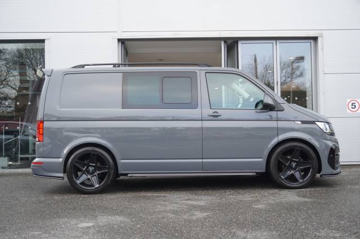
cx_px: 180
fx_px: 420
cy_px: 120
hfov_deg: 46.4
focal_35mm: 42
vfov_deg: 31.9
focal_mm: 28
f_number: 4.5
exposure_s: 1/60
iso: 125
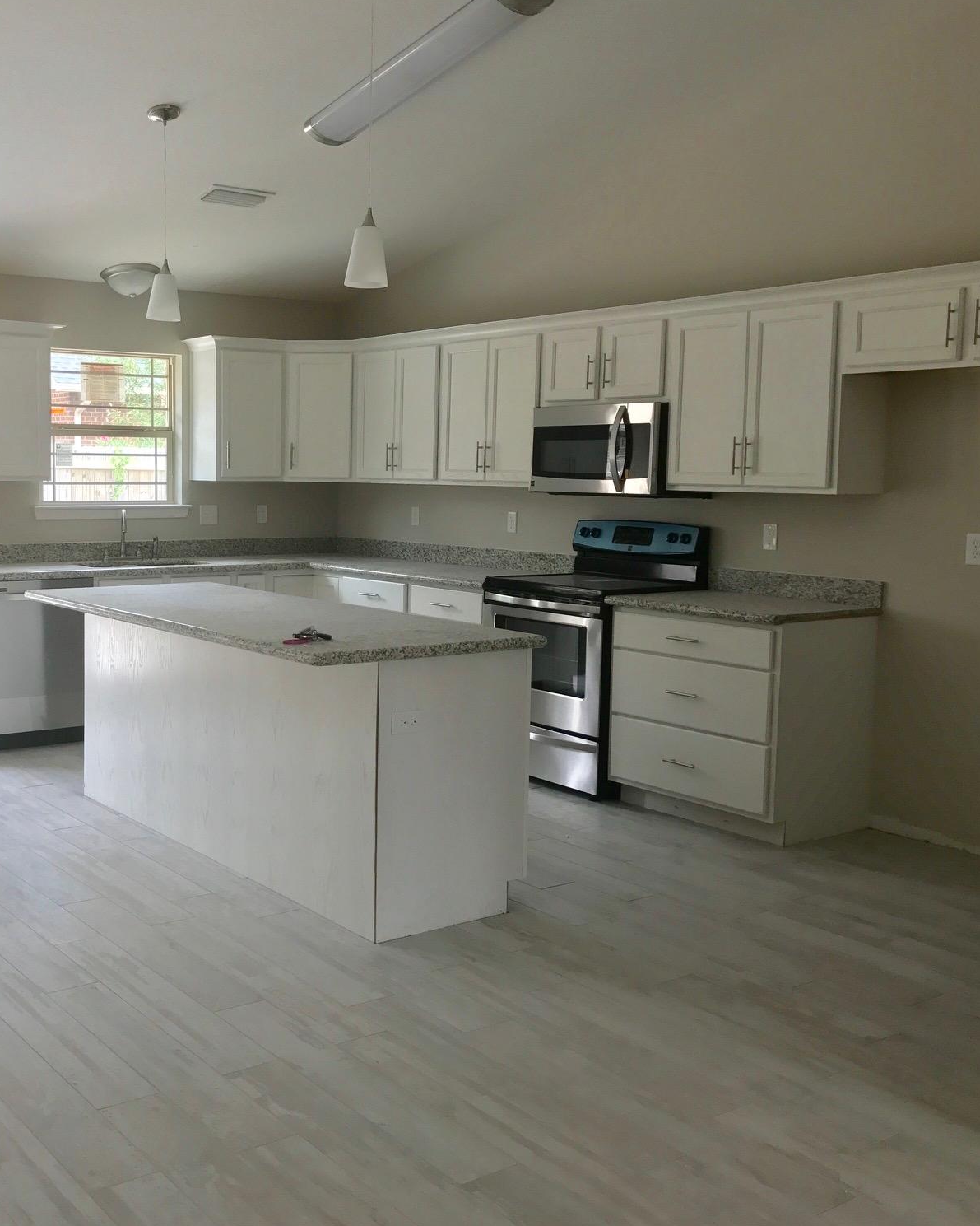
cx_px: 286
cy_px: 613
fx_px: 1342
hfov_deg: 39.4
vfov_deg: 49.1
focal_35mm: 37
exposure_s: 1/120
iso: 40
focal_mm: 3.99
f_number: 1.8
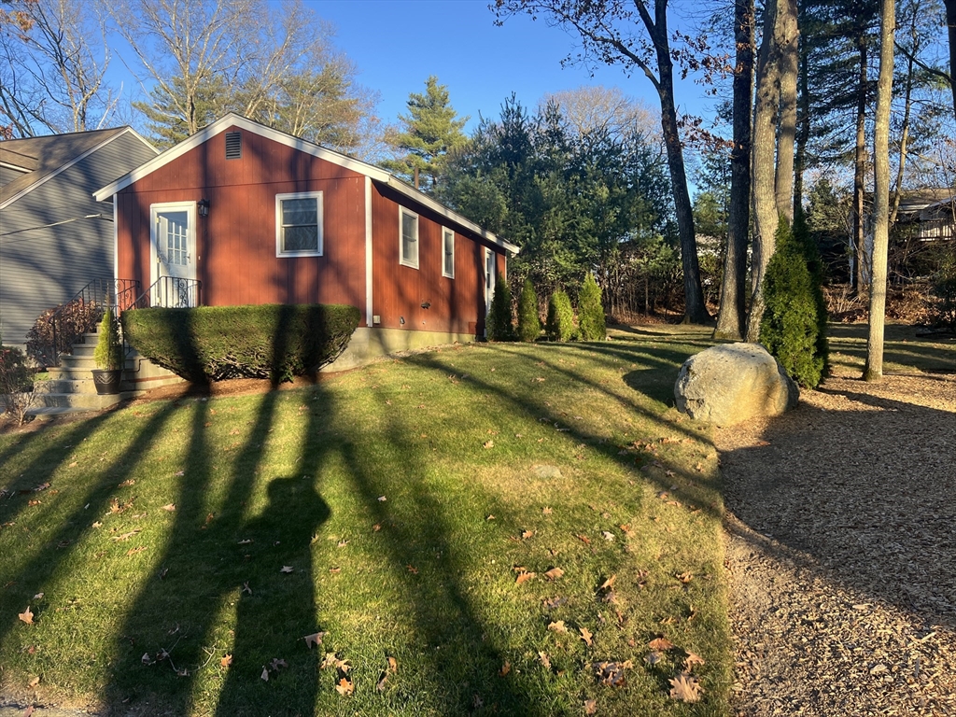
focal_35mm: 26
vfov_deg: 53.1
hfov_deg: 67.3
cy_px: 358
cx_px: 478
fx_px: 718
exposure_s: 1/584
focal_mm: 5.7
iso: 50
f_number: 1.5
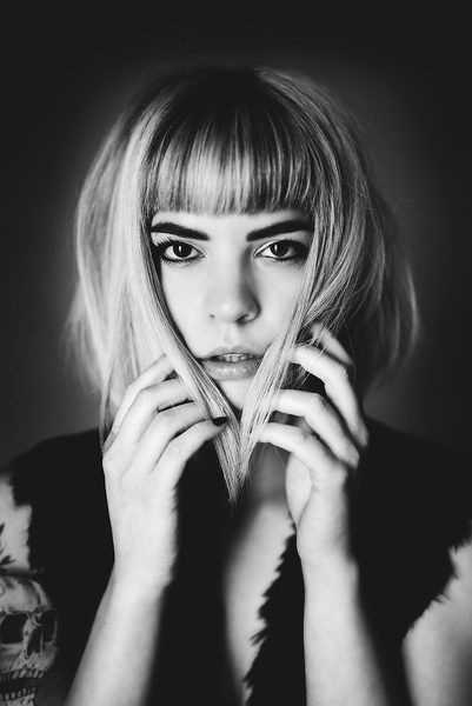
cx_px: 236
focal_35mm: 50
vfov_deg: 39.6
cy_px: 353
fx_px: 982
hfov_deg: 27.0
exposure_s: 1/200
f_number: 1.4
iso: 800
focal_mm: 50
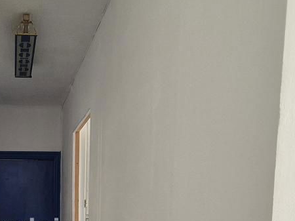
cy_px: 235
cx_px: 22
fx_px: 315
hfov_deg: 44.9
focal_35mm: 37
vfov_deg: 34.2
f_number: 2.2
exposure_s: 1/100
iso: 160
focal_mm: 2.2
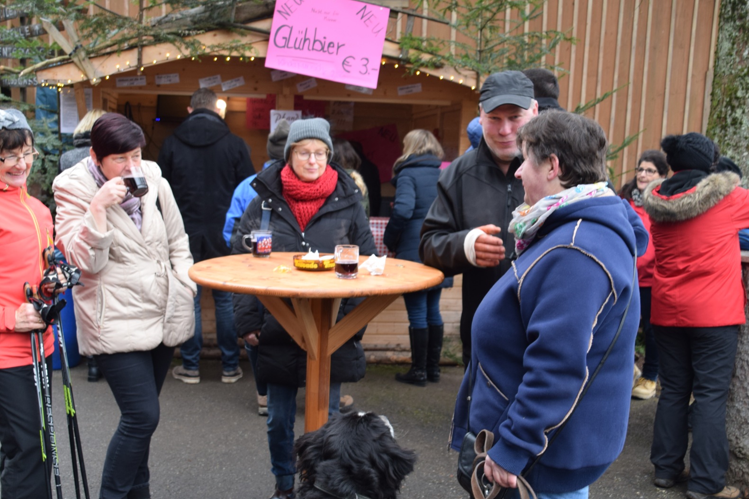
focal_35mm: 44
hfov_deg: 44.6
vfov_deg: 30.6
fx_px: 908
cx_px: 307
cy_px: 307
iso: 400
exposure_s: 1/80
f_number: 4.5
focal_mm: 23
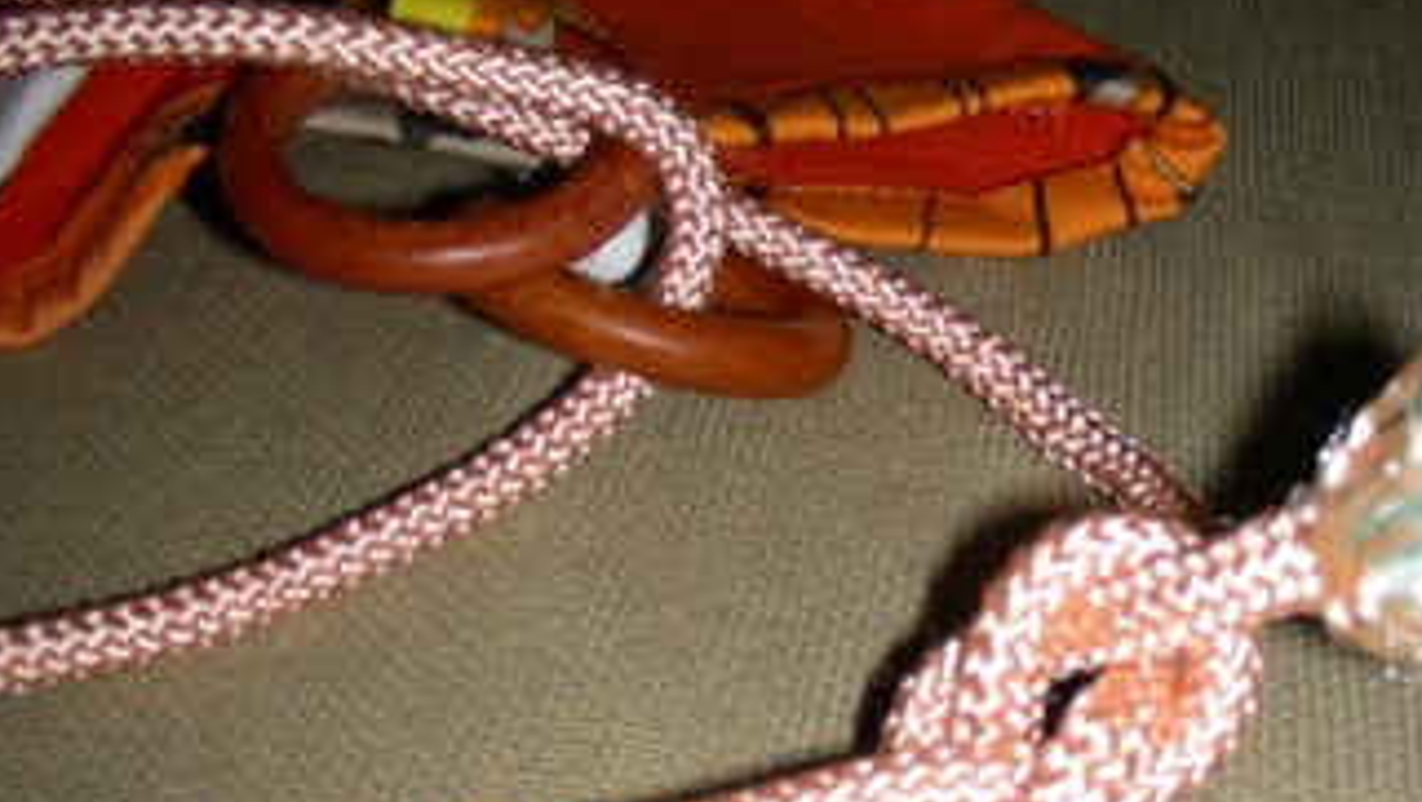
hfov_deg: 35.8
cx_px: 877
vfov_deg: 20.7
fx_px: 2188
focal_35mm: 58
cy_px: 474
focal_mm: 6.3
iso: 50
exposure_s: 1/60.1
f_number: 3.5
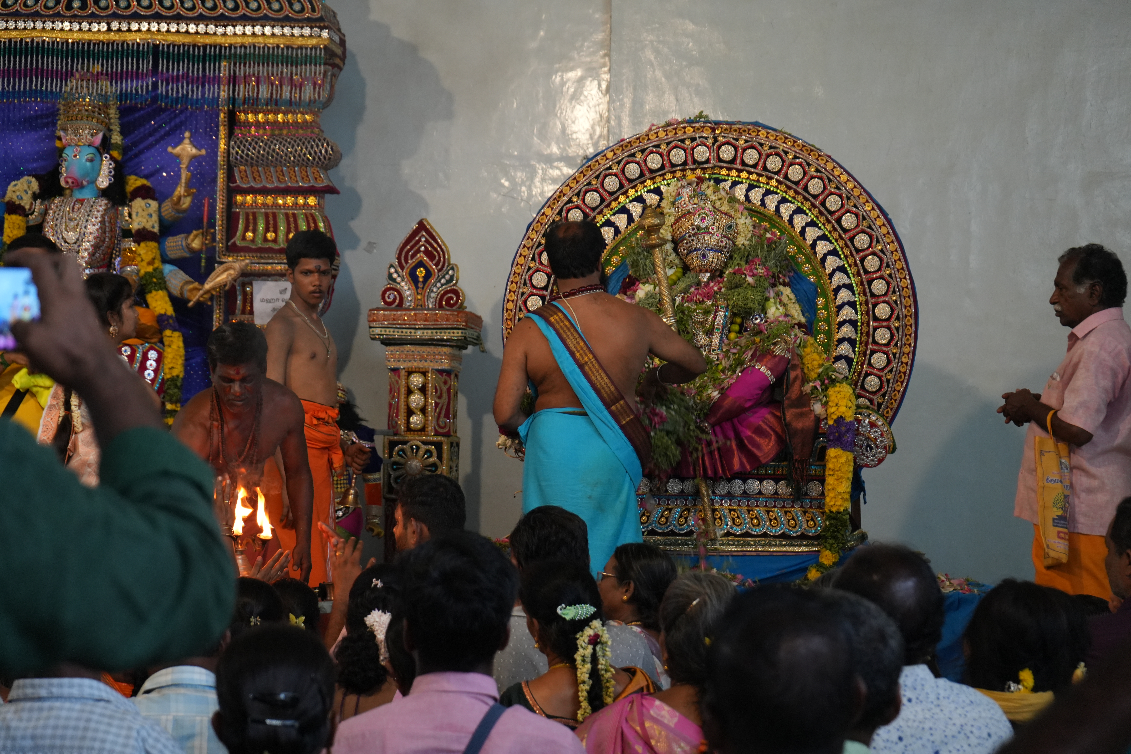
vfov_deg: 19.5
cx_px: 566
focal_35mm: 70
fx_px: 2199
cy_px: 377
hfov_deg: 28.8
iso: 2500
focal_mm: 70
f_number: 5.6
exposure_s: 1/160
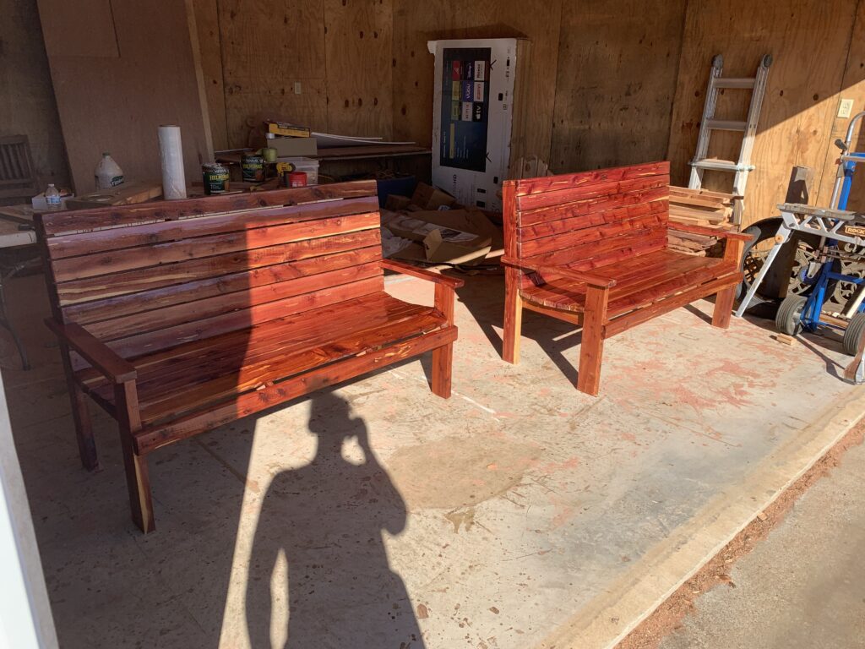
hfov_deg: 67.3
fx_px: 650
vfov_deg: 53.1
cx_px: 432
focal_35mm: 26
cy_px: 324
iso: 25
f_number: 1.8
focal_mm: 4.25
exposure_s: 1/1149
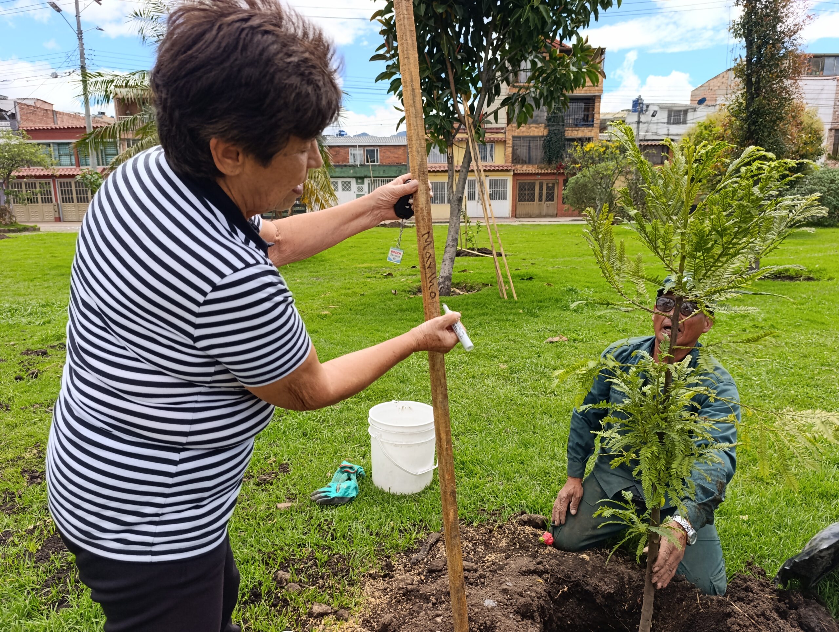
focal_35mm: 23
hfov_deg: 73.8
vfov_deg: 59.0
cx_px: 420
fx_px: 558
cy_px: 316
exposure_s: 1/243
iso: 50
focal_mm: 6.14
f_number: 1.6
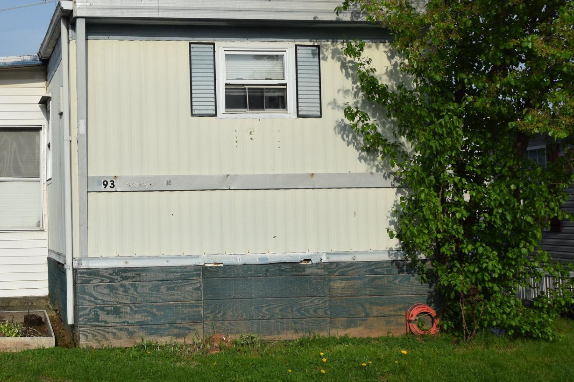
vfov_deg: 22.6
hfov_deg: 32.6
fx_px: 956
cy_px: 167
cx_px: 123
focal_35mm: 60
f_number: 10
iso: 200
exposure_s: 1/400
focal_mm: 24
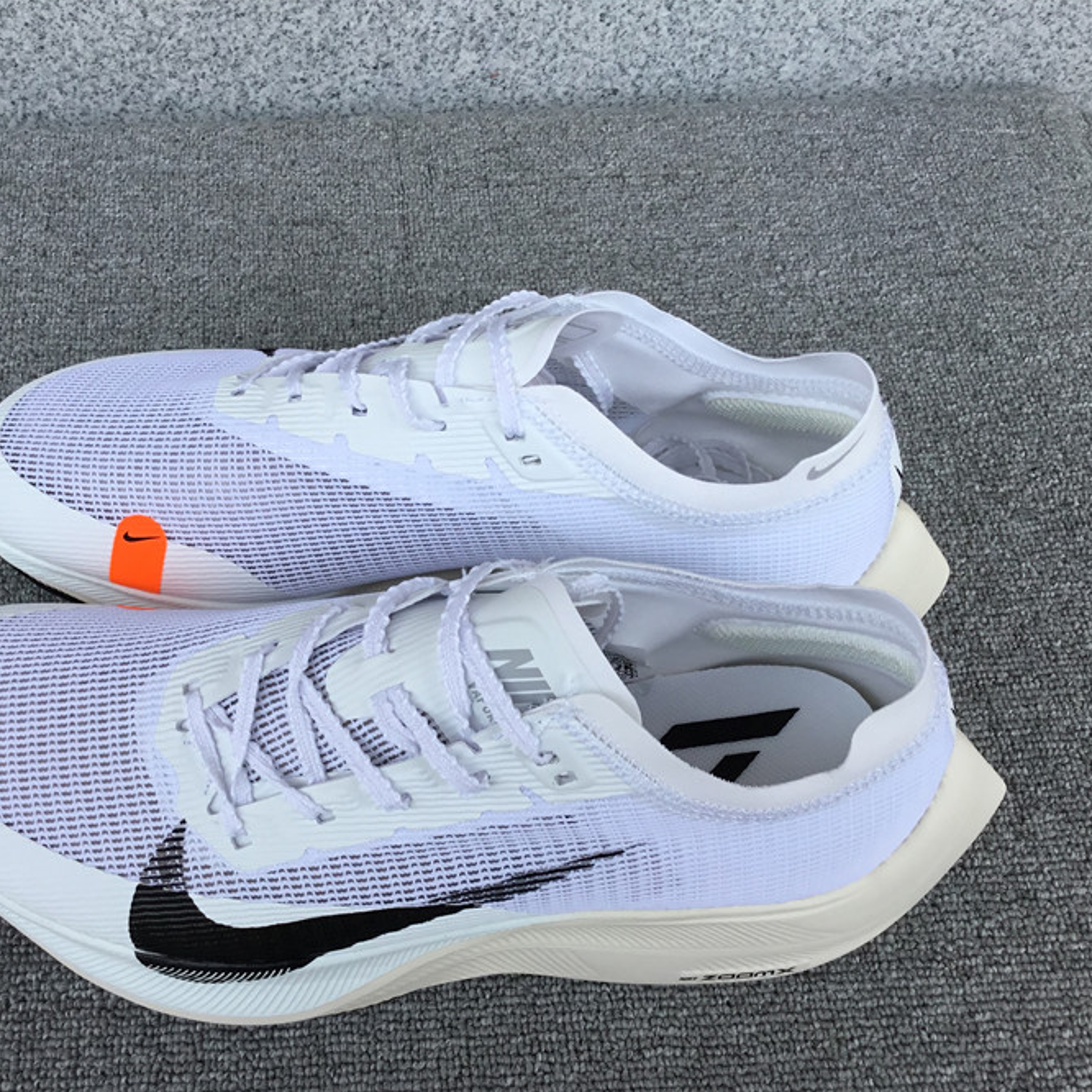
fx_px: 1321
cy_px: 550
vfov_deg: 44.9
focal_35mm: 37
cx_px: 433
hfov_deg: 44.7
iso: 25
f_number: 2.4
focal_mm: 3.3
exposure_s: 1/515
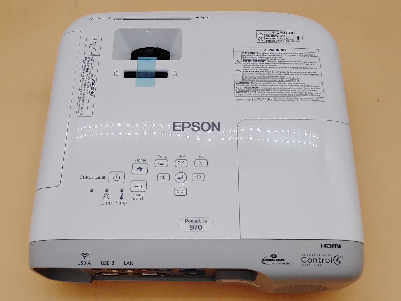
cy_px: 150
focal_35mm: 41
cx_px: 200
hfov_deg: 45.8
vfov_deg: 35.1
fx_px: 475
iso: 50
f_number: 1.8
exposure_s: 1/183
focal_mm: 4.36
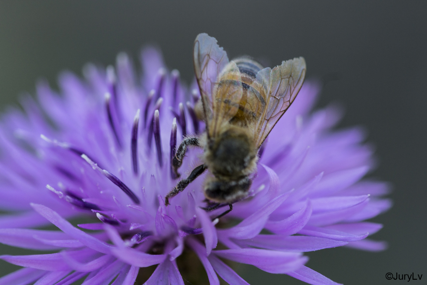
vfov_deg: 8.7
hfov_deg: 13.0
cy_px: 142
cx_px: 214
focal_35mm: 158
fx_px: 1868
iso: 200
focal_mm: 105
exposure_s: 1/160
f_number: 7.1
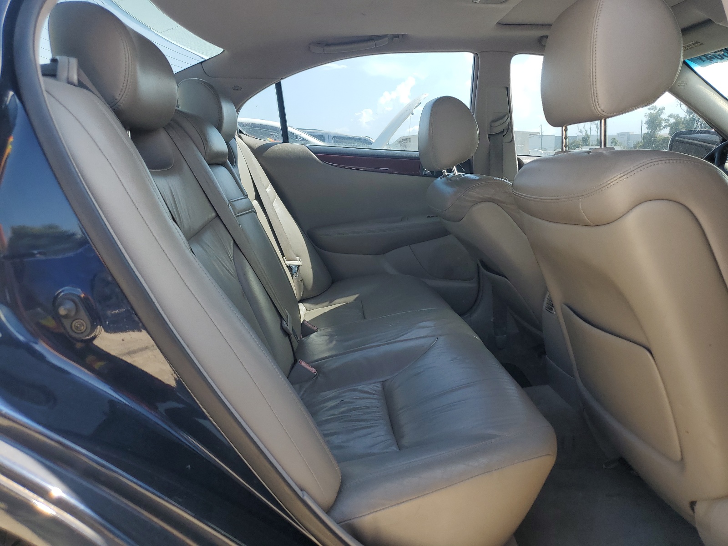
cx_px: 364
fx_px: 547
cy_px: 273
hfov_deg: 67.3
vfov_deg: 53.1
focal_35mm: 26
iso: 50
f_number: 1.5
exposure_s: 1/556
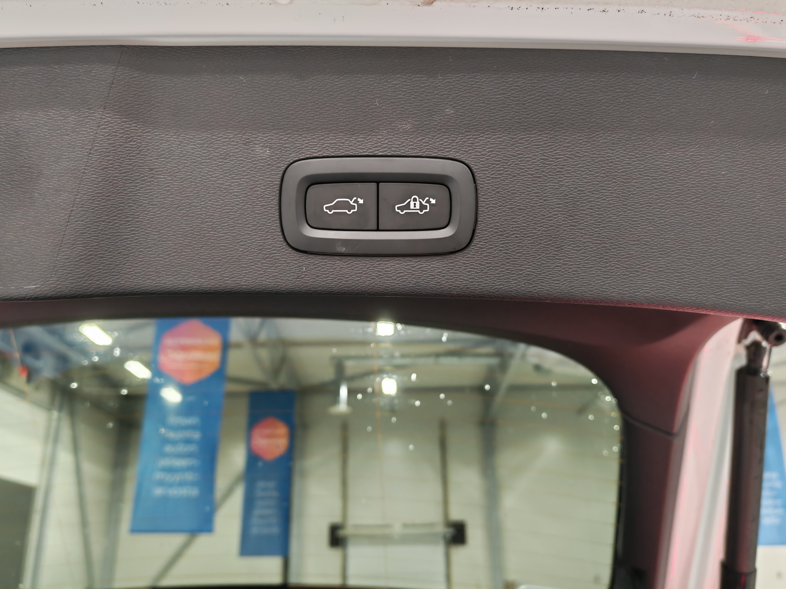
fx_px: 727
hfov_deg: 56.8
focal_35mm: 32
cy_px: 294
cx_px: 393
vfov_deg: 44.2
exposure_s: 1/50
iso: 1250
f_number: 1.9
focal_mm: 6.12
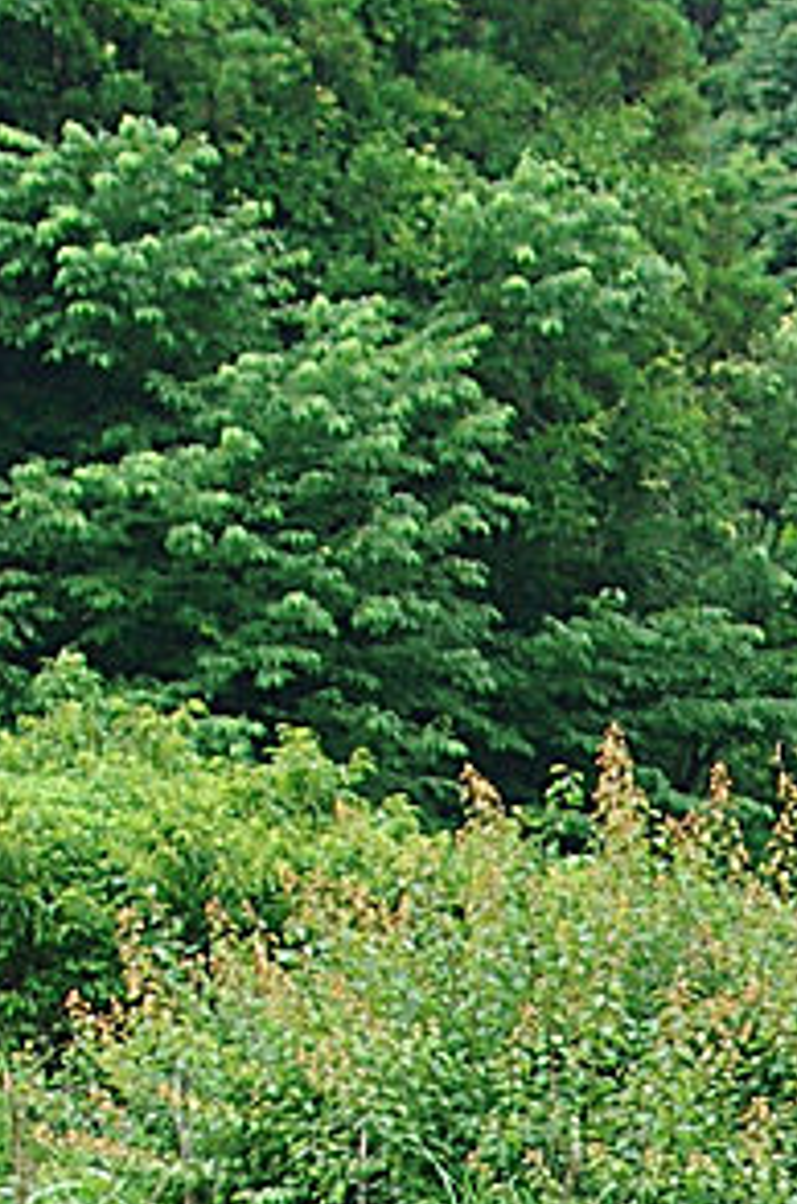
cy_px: 2782
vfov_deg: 6.7
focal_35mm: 294
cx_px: 1557
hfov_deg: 4.6
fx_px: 9809
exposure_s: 1/250
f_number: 5
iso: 400
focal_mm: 28
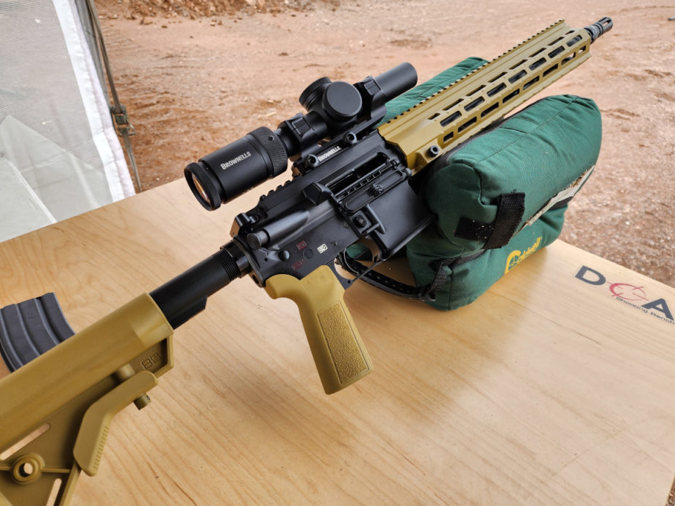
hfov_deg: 71.6
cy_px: 261
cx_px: 333
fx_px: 468
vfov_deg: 56.8
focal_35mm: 24
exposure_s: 1/180
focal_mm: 6.4
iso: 25
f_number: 1.8
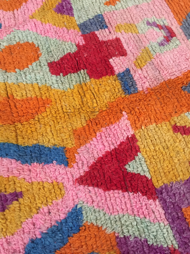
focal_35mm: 29
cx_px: 95
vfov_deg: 61.7
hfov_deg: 48.2
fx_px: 212
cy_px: 127
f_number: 2.2
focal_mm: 4.15
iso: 250
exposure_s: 1/25
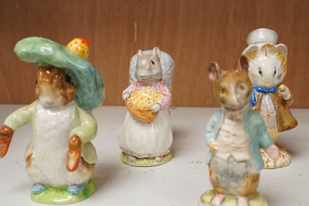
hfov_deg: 43.6
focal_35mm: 45
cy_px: 103
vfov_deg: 29.9
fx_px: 386
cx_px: 154
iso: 2500
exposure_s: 1/160
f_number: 13
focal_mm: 30
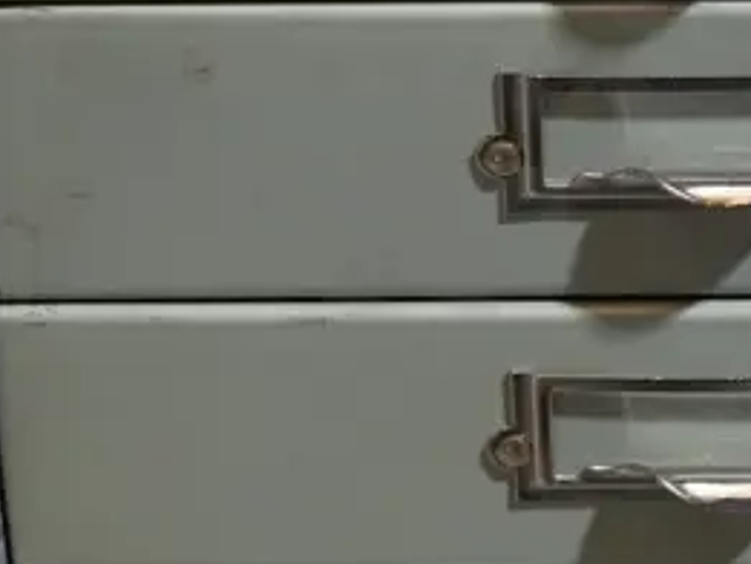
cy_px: -40
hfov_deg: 11.9
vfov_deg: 8.9
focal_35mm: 165
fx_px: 3581
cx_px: 681
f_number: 4.6
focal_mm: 21
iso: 320
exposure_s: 1/60
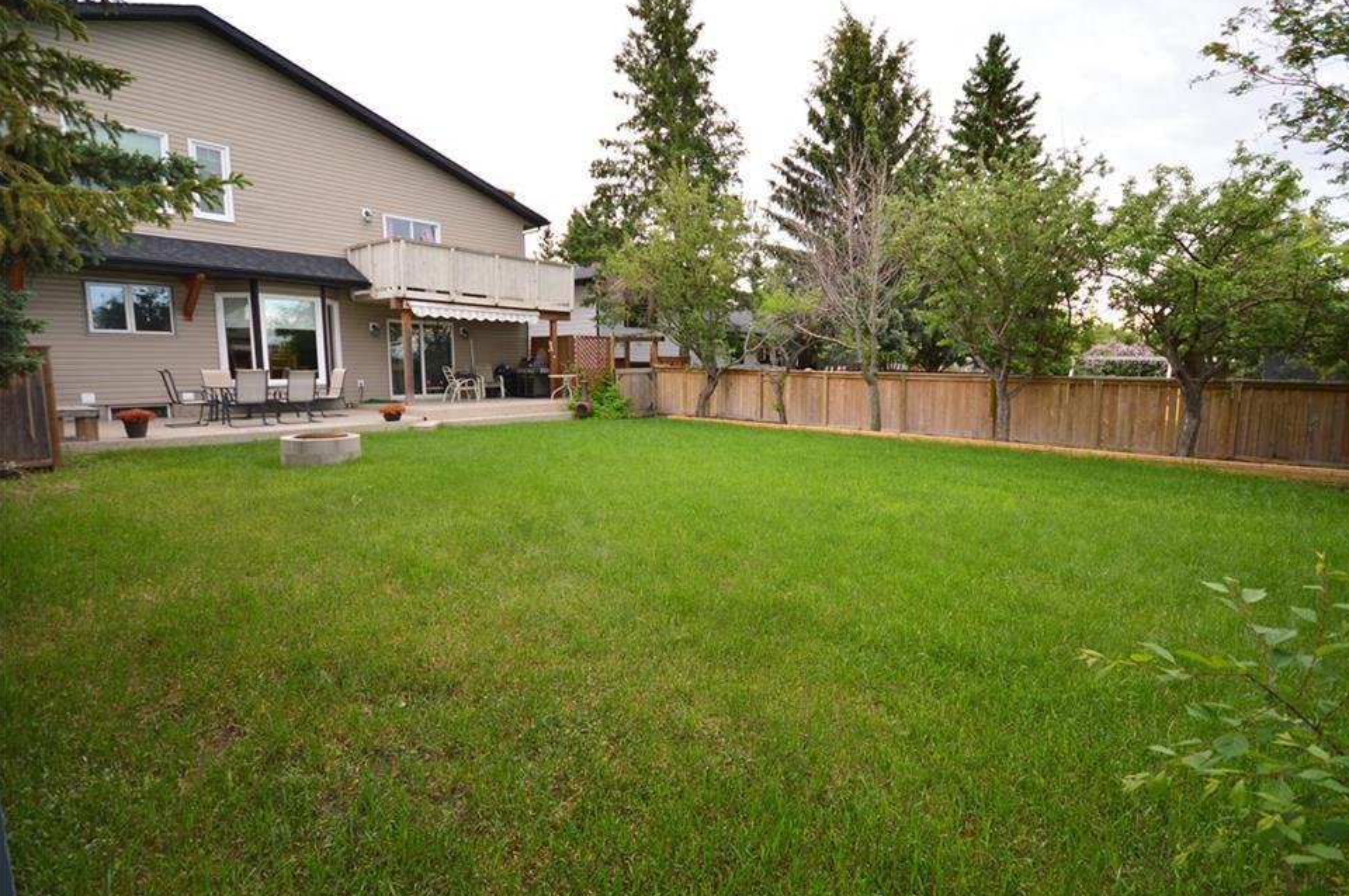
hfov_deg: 96.7
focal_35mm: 16
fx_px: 599
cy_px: 424
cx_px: 717
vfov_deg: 73.6
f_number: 5
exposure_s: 1/100
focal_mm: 10
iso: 100
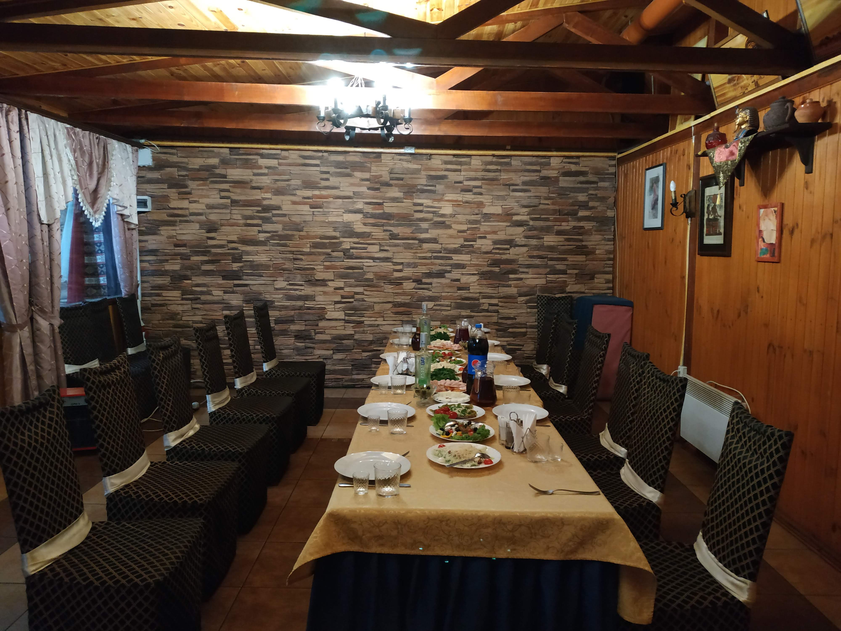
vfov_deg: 56.8
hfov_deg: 71.6
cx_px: 420
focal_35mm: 24
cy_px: 316
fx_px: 583
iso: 1000
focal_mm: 3.94
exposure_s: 1/20
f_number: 1.9
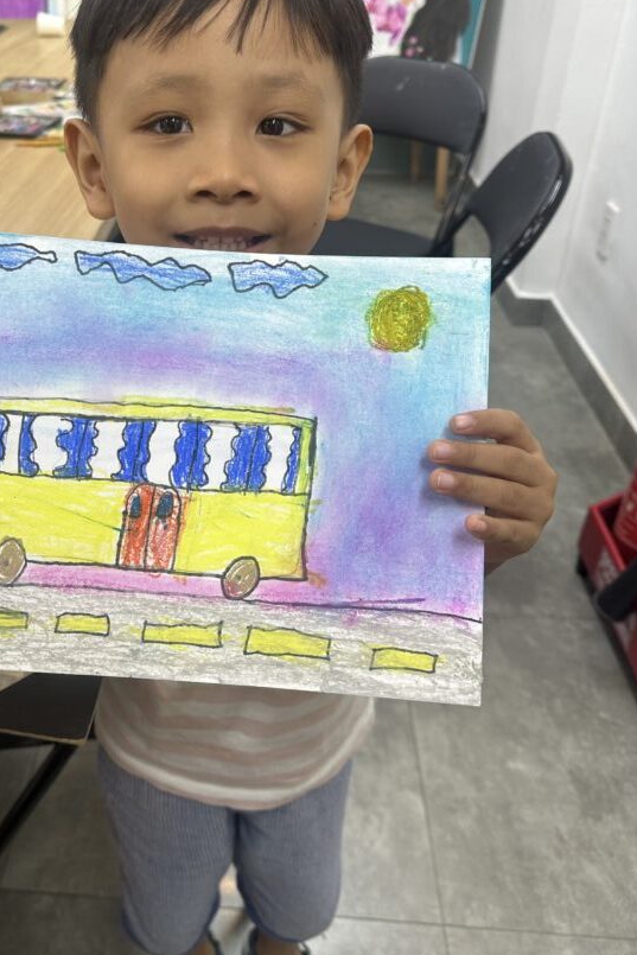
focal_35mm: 31
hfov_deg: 41.6
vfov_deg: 60.3
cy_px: 463
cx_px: 196
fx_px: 822
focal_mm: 6.86
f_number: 1.78
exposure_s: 1/121
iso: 50
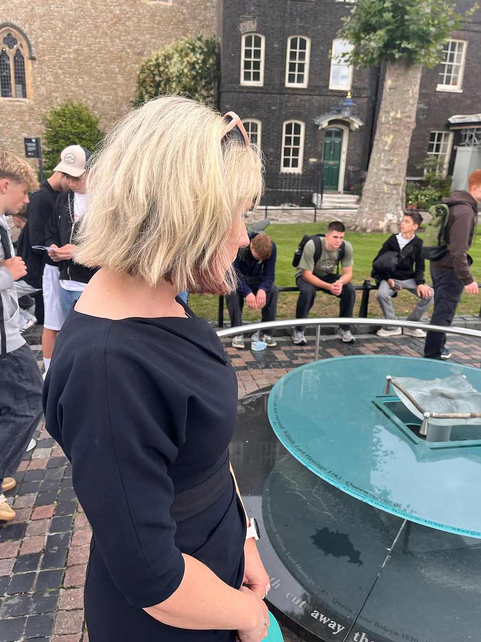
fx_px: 482
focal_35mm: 26
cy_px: 321
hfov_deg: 53.1
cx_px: 240
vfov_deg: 67.3
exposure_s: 1/197
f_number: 1.6
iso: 40
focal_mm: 5.1
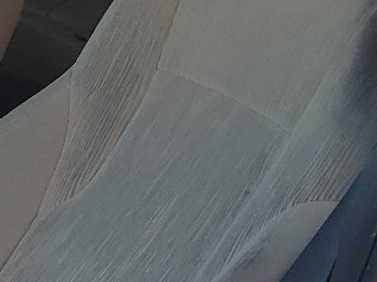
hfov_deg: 13.2
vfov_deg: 11.2
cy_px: 254
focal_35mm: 131
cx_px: -350
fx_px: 1426
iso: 50
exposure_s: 1/909
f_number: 1.5
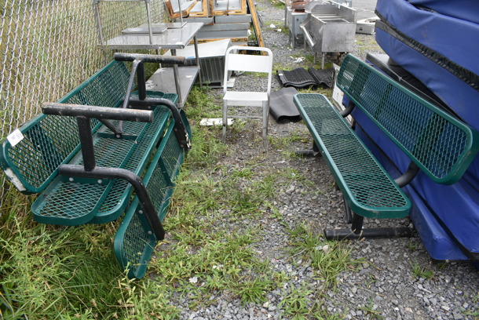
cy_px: 160
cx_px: 240
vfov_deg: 48.0
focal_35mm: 27
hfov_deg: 67.3
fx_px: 360
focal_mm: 18
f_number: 6.3
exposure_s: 1/160
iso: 100
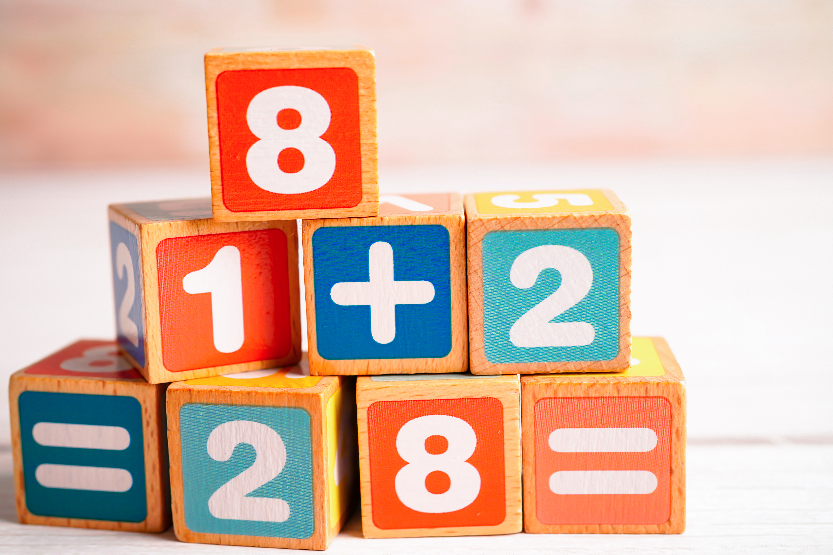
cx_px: 416
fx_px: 1157
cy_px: 278
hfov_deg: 39.6
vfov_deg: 27.0
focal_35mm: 50
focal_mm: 50
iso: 100
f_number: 5
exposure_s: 1/100
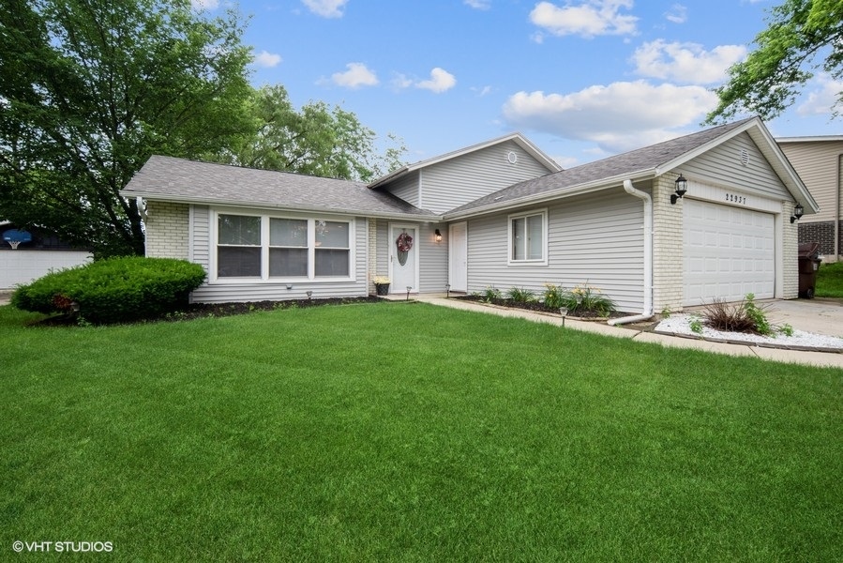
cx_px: 422
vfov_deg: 77.4
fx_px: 351
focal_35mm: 15
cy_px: 282
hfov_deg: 100.4
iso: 100
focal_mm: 15
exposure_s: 1/15
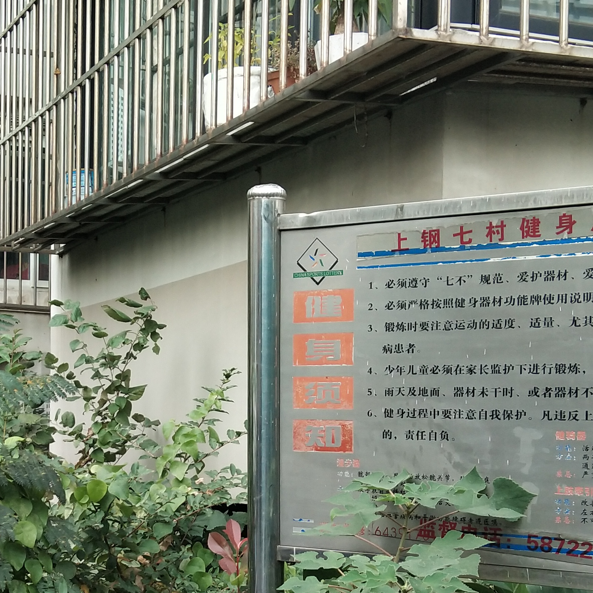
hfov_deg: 23.8
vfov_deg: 23.8
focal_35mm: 72
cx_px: 178
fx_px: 1395
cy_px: 432
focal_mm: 3.69
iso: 50
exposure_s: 1/257
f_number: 2.2
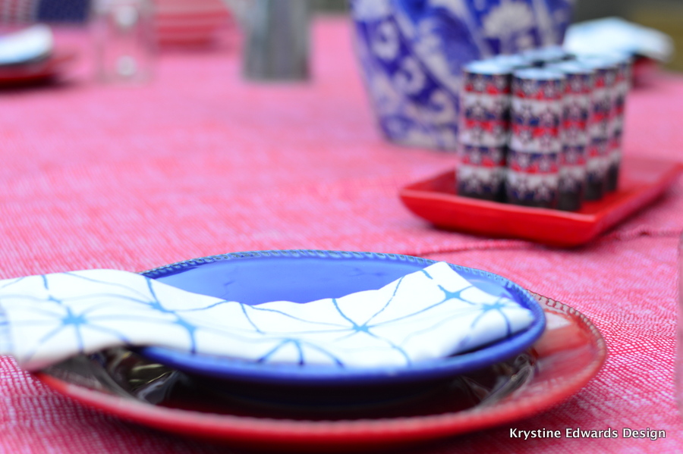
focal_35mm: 75
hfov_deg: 27.0
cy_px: 227
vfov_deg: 18.2
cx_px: 342
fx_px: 1422
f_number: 2.8
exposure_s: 1/80
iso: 100
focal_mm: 50
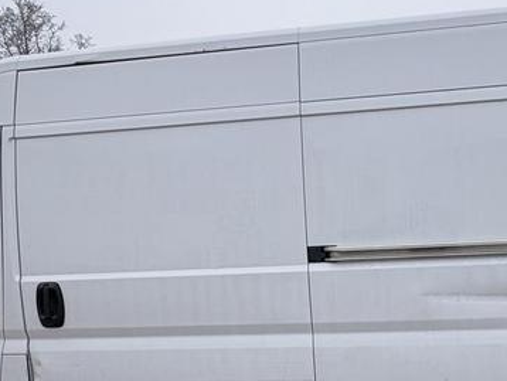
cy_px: 234
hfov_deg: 51.9
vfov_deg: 40.5
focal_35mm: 35
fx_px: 513
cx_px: 326
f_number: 2.2
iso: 40
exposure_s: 1/591
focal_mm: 2.22
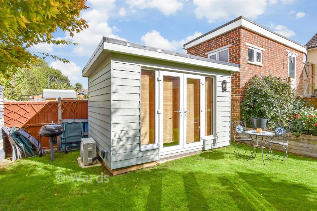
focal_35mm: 18
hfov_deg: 90.0
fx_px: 159
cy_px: 106
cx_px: 158
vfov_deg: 67.4
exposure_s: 1/500
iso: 200
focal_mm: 12
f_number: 8
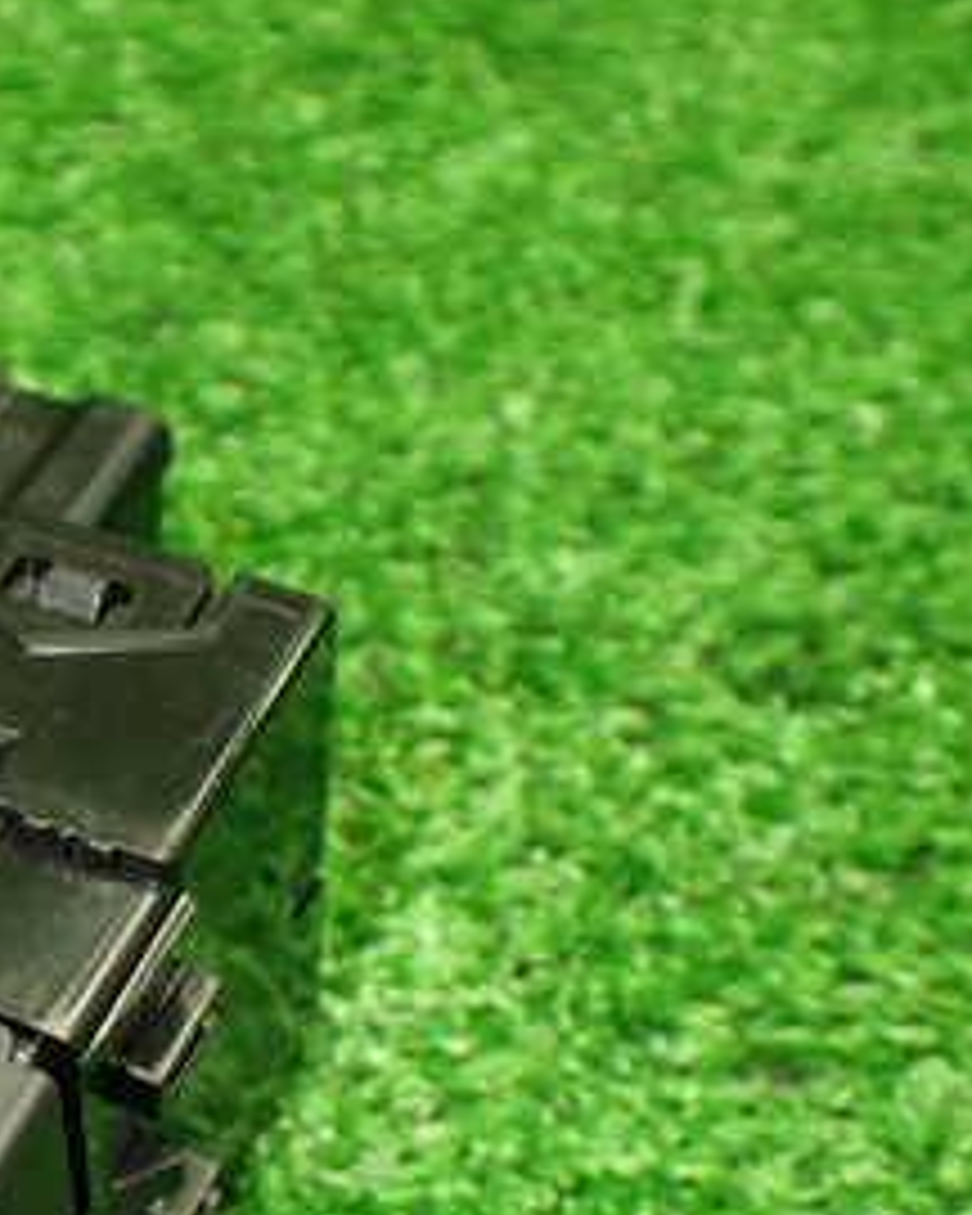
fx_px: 2337
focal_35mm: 65
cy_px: 886
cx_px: -180
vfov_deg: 28.8
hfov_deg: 21.8
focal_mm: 5.4
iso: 640
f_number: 2.3
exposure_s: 1/125
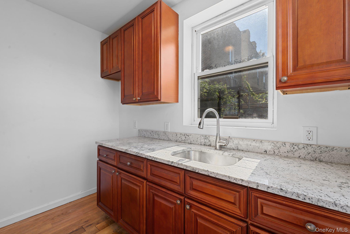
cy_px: 117
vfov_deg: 81.2
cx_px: 175
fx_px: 136
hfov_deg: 104.3
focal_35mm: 14
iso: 200
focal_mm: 14
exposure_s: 1/3
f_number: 10
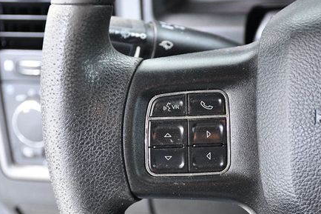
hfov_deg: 21.9
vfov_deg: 14.6
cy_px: 154
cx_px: 196
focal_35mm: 93
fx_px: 829
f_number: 4.5
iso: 2500
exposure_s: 1/60
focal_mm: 42
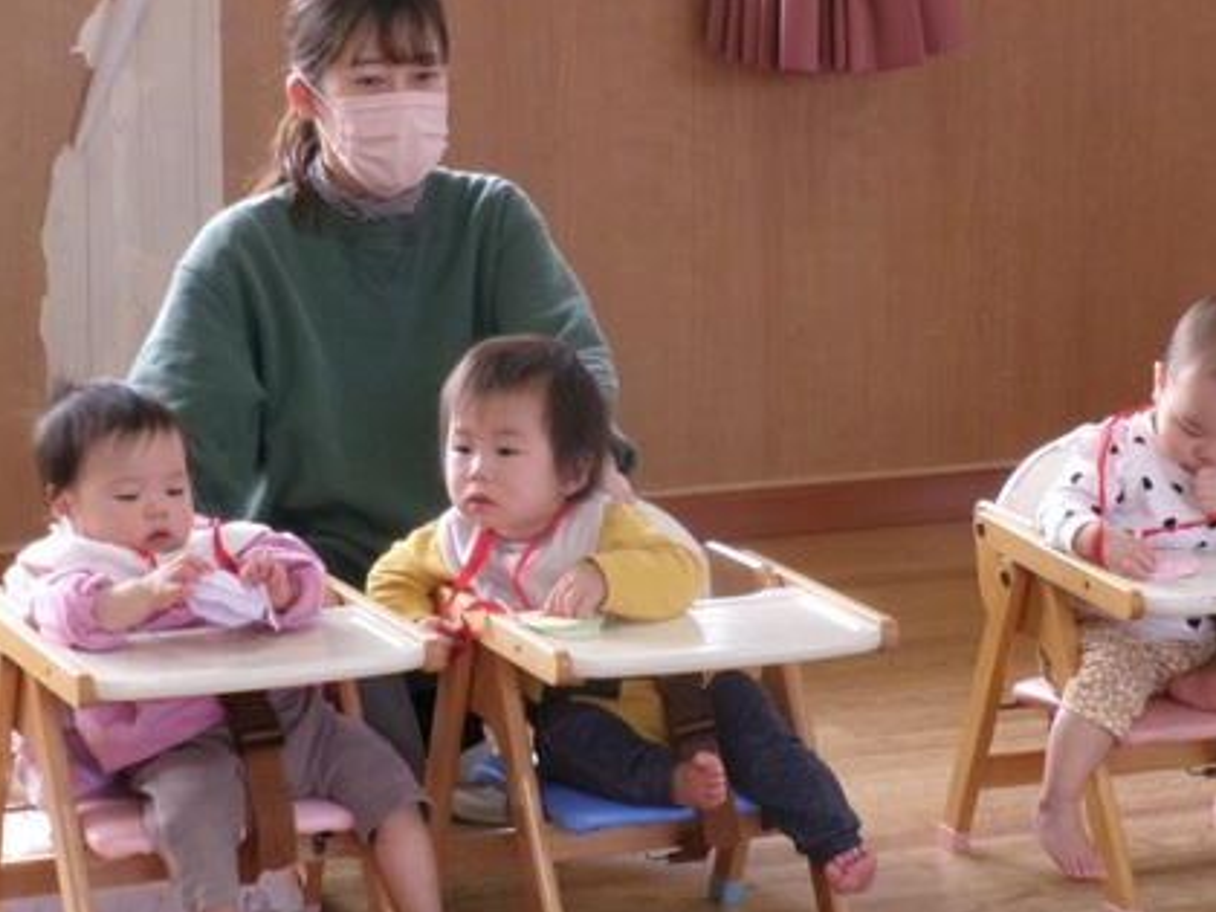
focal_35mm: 137
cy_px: 537
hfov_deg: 14.4
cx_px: 698
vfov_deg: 10.8
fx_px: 4813
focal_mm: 20.6
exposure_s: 1/110
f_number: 6.2
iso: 800
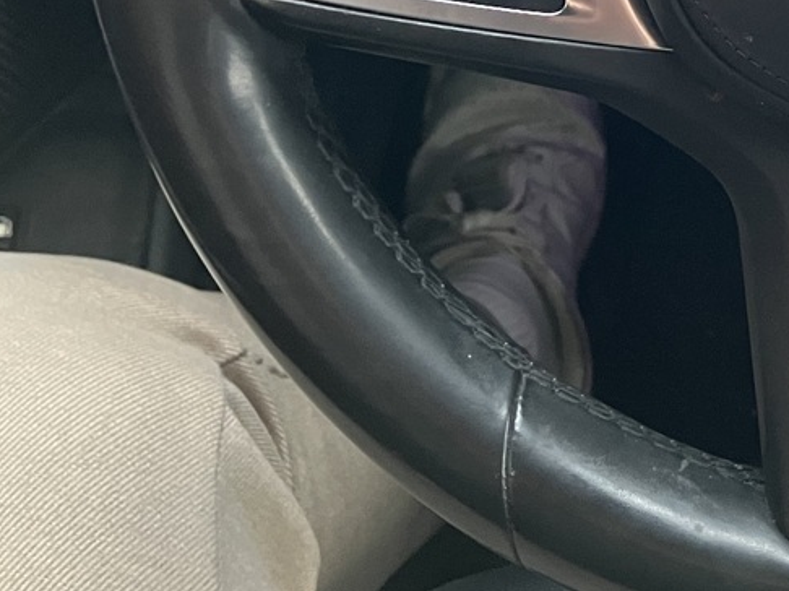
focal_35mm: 83
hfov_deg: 21.7
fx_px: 1891
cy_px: -253
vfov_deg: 16.4
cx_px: 969
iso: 200
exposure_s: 1/60
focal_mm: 3.99
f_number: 1.8
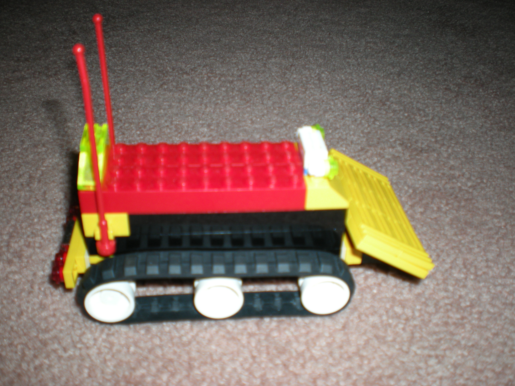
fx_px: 580
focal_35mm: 39
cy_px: 191
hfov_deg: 47.9
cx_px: 252
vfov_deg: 36.8
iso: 64
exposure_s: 1/60
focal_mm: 6.3
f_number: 3.1
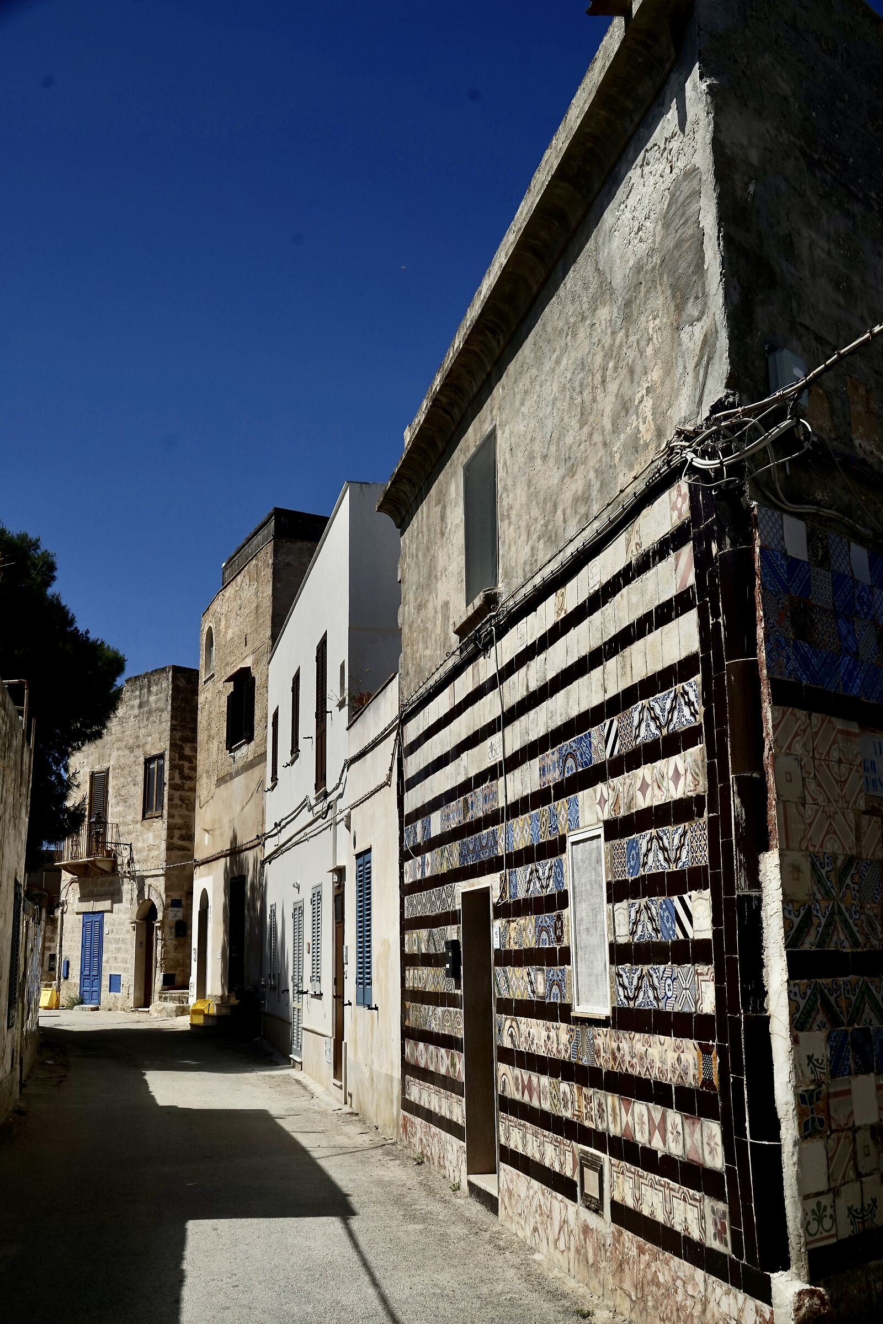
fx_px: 1251
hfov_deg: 38.9
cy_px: 662
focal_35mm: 34
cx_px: 442
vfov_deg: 55.8
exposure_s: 1/1000
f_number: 9
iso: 100
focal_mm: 34
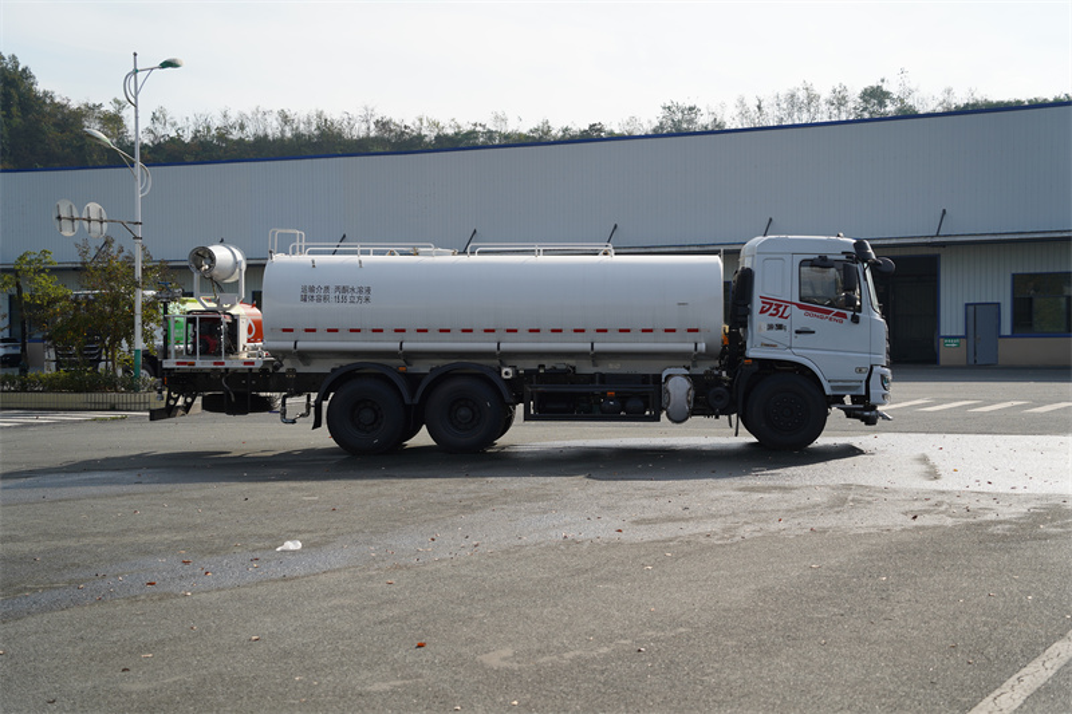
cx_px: 536
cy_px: 357
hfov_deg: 36.3
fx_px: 1637
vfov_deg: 24.6
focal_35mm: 55
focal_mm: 55
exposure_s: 1/640
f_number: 5
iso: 100
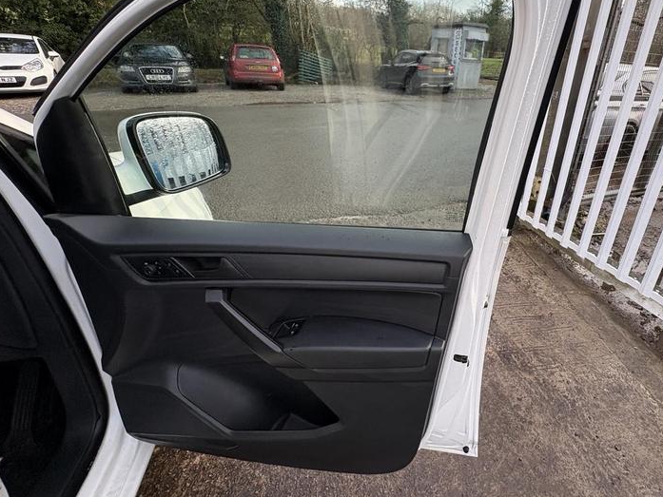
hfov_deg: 85.9
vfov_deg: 71.0
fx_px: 345
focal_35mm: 18
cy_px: 202
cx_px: 417
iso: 50
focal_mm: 2.22
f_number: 2.2
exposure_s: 1/207
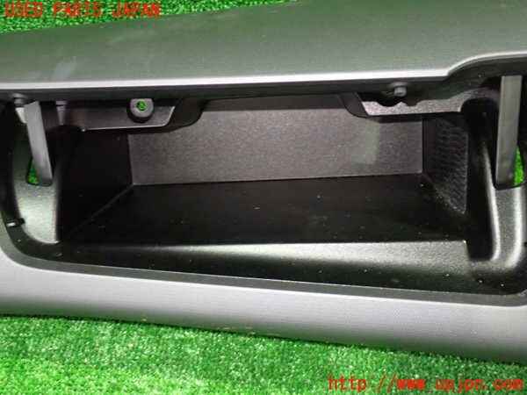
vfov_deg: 37.7
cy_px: 198
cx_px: 264
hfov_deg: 49.0
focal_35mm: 38
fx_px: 579
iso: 800
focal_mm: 6.83
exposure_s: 1/15
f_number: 2.7
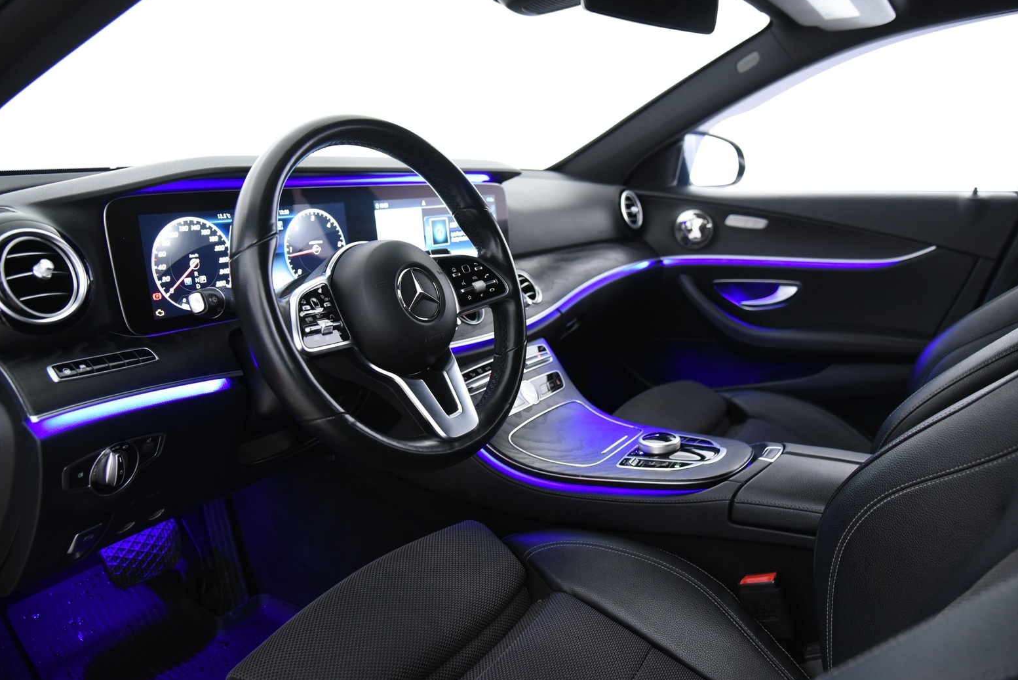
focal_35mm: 25
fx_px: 707
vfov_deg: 51.3
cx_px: 524
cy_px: 339
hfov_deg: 71.5
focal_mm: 24
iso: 4000
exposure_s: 1/25
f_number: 4
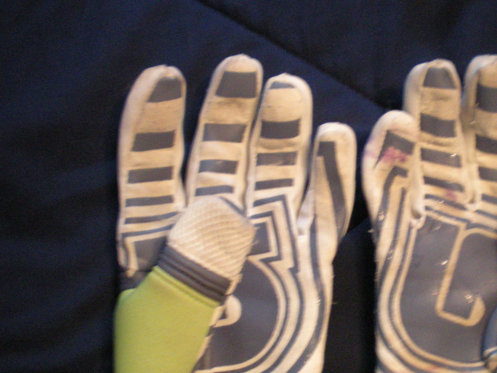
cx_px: 346
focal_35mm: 57
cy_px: 248
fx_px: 818
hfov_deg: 33.4
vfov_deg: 25.5
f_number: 3.1
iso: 400
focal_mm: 6.3
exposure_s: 1/9.1
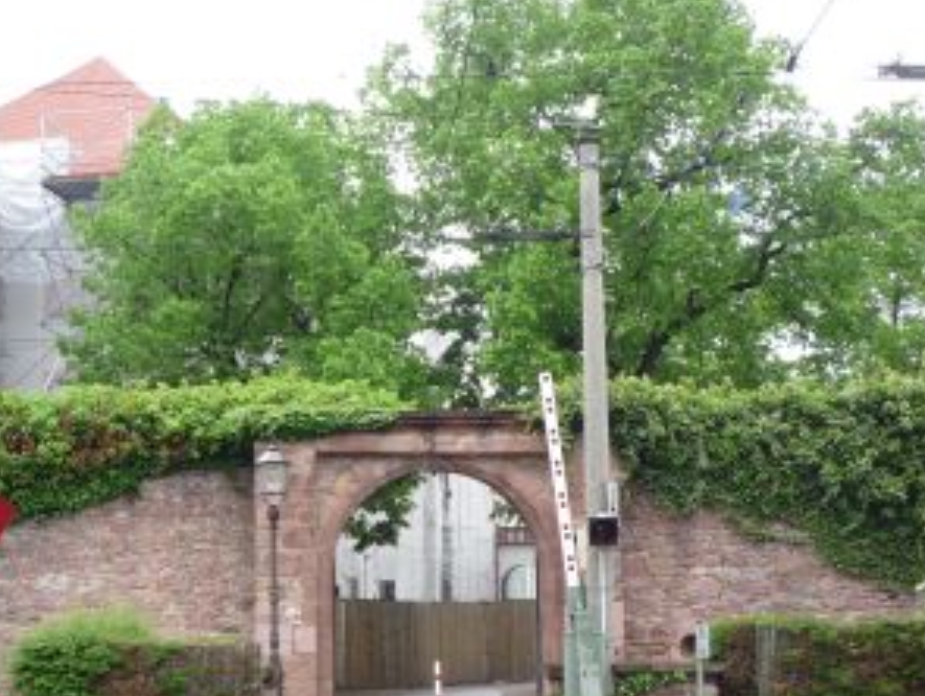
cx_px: 386
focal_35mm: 52
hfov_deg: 36.7
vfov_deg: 27.8
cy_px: 492
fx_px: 1391
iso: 100
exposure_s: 1/125
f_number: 4
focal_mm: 5.2
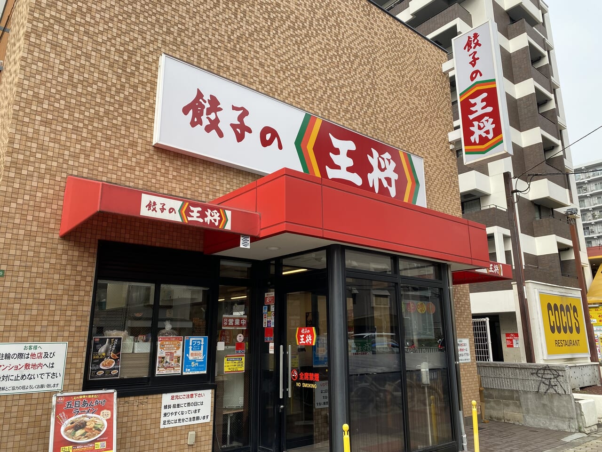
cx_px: 301
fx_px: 452
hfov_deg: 67.3
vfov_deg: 53.1
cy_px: 226
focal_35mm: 26
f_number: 1.8
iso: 32
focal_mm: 4.25
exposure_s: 1/733
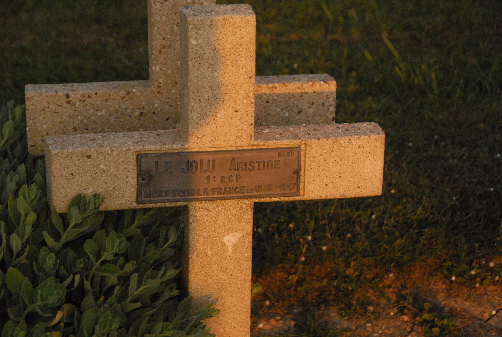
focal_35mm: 105
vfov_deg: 13.1
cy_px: 168
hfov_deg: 19.4
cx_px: 251
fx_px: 1467
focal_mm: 70
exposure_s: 1/1600
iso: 1600
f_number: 7.1
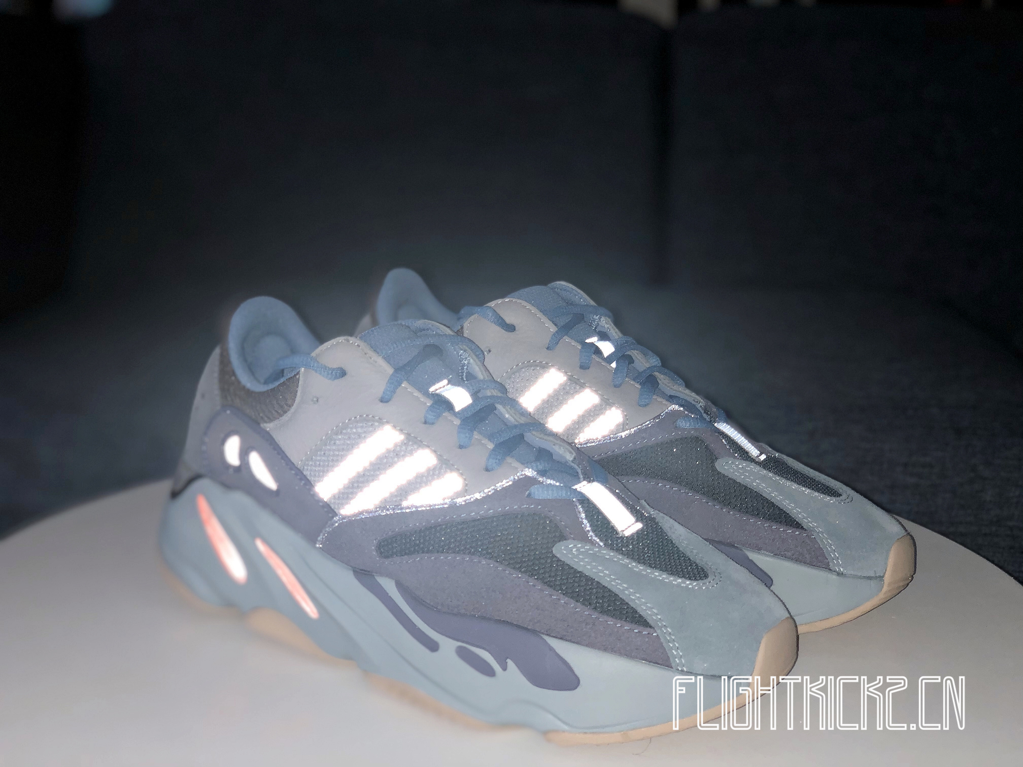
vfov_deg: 28.0
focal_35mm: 52
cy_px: 384
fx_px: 1537
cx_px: 512
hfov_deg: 36.8
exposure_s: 1/30
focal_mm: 6
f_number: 2.4
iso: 32
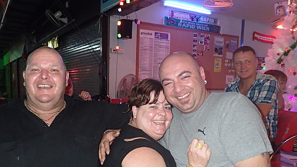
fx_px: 260
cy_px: 117
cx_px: 128
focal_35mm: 33
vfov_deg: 35.1
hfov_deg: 59.3
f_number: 2
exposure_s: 1/30
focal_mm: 4.5
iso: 640
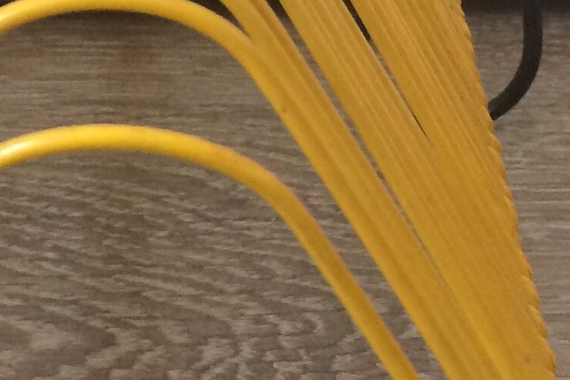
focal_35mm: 132
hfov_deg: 15.4
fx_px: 2089
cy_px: -60
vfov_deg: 10.2
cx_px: 70
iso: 160
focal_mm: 4.15
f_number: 2.2
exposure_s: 1/33
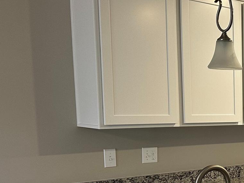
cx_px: 314
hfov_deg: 25.7
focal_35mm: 65
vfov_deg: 22.1
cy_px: 165
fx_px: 458
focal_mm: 6.86
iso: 160
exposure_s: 1/60
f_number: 1.78
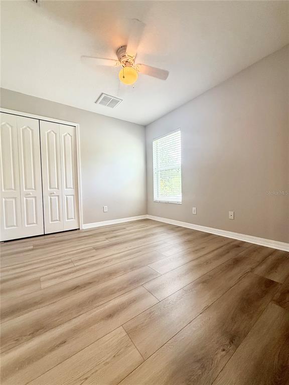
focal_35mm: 14
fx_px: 156
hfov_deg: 85.7
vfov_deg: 102.1
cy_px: 192
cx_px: 144
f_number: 2.2
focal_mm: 2.22
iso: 400
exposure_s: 1/120
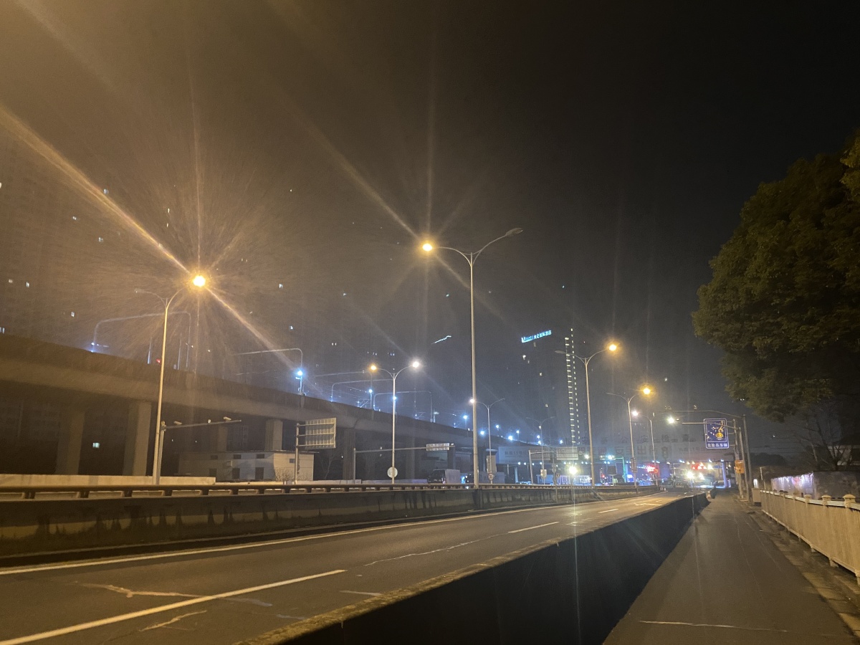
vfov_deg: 53.1
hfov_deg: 67.3
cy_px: 322
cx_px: 430
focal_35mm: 26
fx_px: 646
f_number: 1.8
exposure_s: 1/25
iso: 800
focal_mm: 4.25
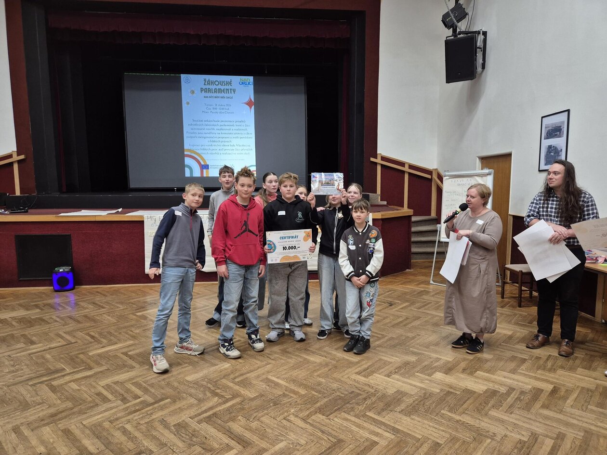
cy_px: 228
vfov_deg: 58.9
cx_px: 304
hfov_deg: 73.9
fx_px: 403
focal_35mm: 23
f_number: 1.8
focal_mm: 5.4
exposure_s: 1/60
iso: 200
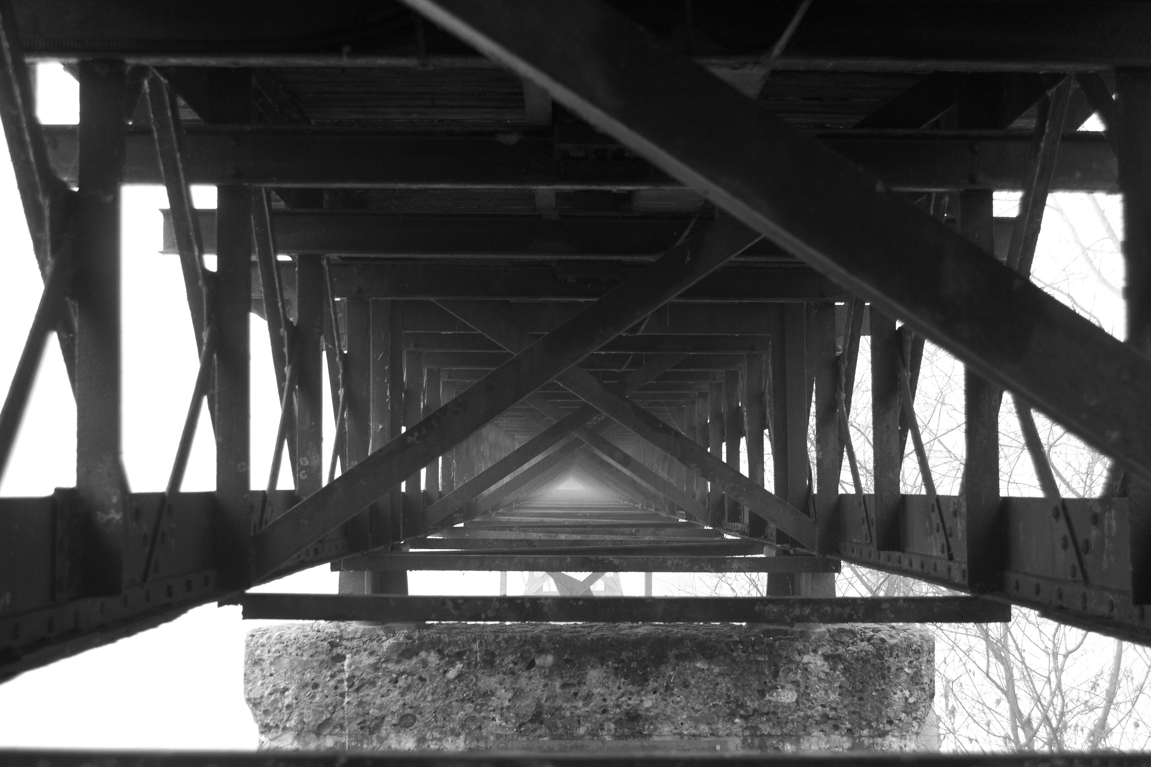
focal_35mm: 48
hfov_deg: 41.1
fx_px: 1534
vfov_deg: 28.1
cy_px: 384
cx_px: 576
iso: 1000
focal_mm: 32
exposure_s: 1/60
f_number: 5.6
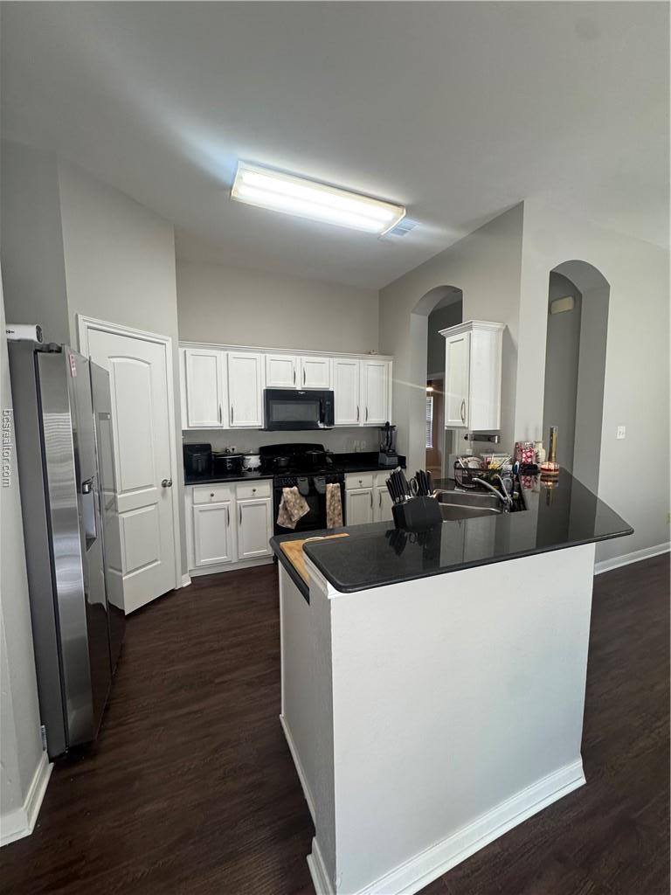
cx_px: 336
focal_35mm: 14
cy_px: 448
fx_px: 362
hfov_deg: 85.7
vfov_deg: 102.1
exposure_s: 1/120
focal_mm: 2.22
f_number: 2.2
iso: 250
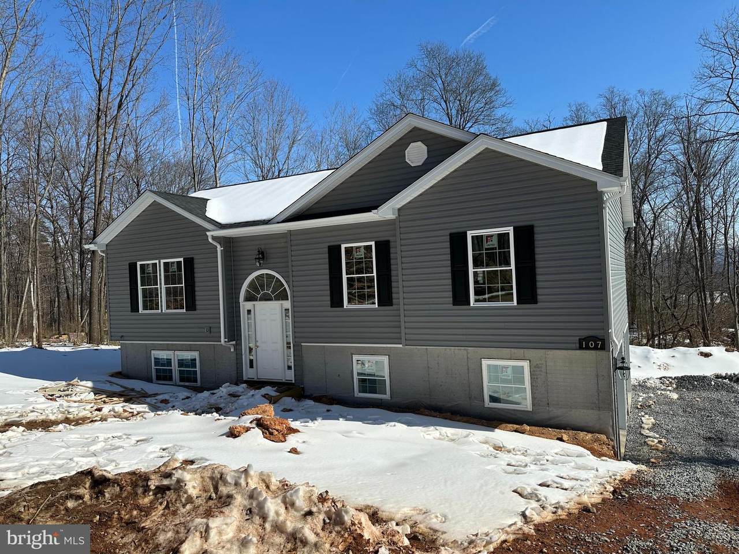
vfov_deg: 56.8
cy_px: 277
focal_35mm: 24
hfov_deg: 71.6
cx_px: 370
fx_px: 512
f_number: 1.78
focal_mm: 6.86
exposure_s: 1/6623
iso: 80
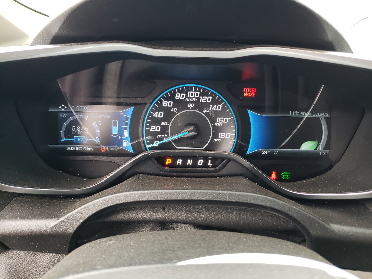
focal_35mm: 26
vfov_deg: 53.1
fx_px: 279
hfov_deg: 67.3
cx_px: 186
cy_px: 140
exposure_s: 1/50
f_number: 1.5
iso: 71
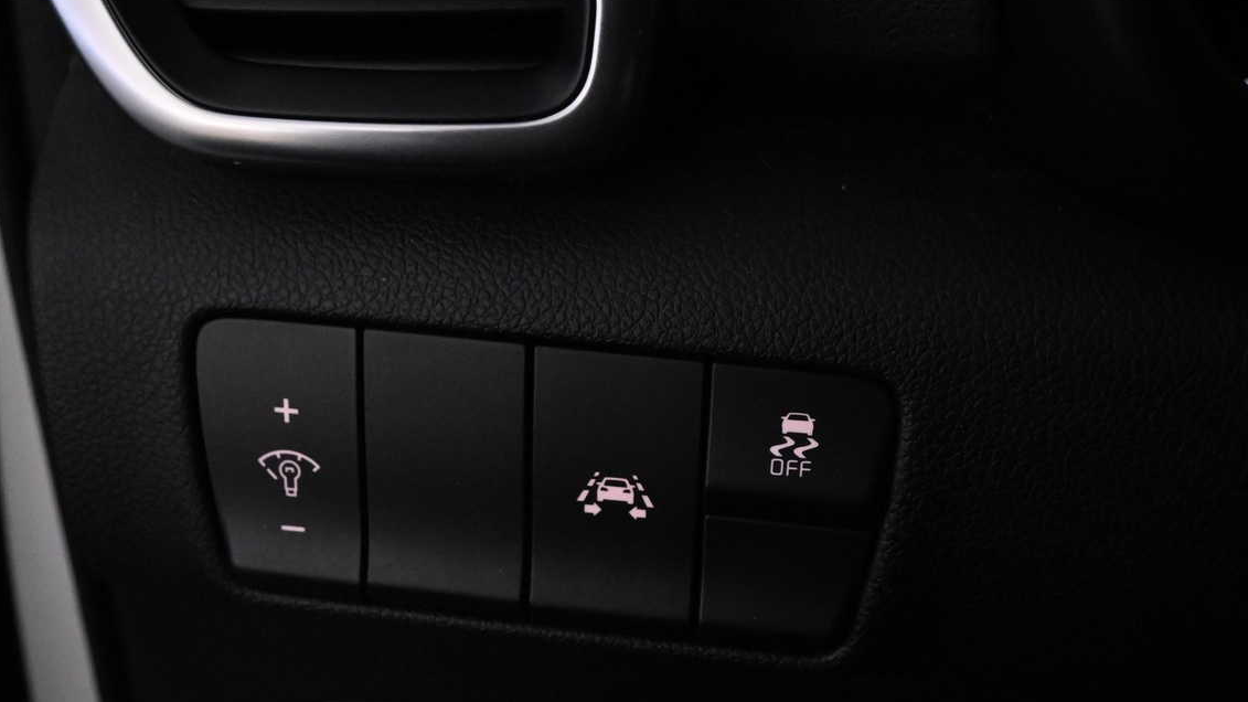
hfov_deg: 45.5
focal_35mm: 45
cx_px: 588
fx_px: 1489
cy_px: 447
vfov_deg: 26.4
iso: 5000
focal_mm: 20
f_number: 6.3
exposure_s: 1/100
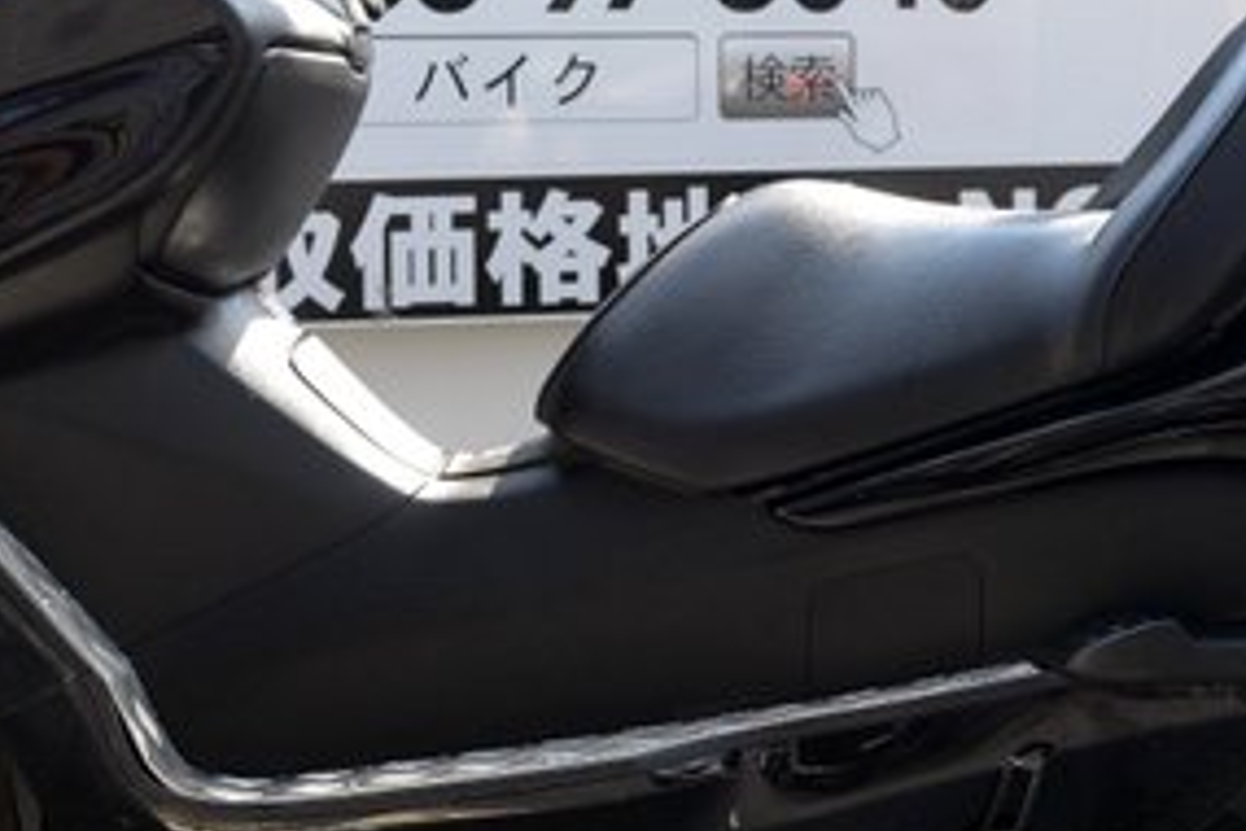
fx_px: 3945
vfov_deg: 12.0
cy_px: 197
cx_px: 739
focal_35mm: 114
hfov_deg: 17.9
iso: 100
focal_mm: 50
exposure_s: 1/60
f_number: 4
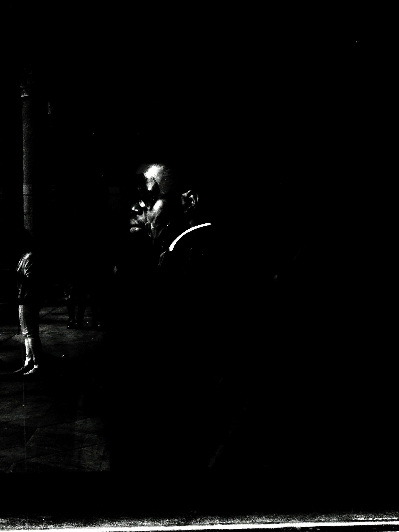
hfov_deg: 18.2
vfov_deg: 24.1
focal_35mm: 81
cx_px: 200
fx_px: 1245
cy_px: 266
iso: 200
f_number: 2.4
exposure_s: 1/30
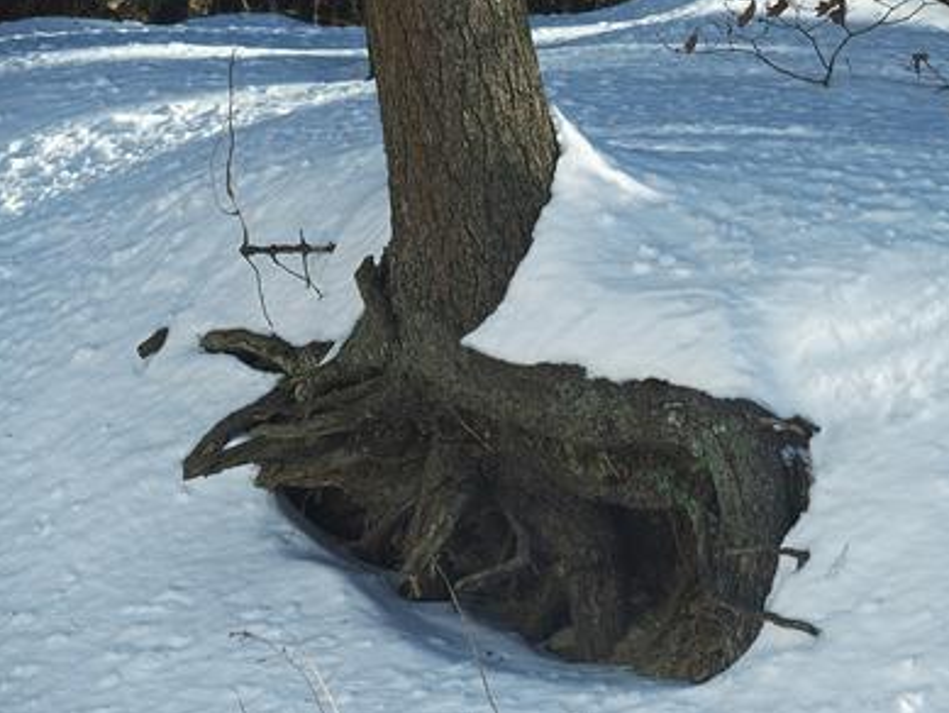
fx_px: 5128
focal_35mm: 187
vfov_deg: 7.9
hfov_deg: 10.6
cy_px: 354
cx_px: 481
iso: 100
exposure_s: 1/500
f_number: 3.5
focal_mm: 38.6
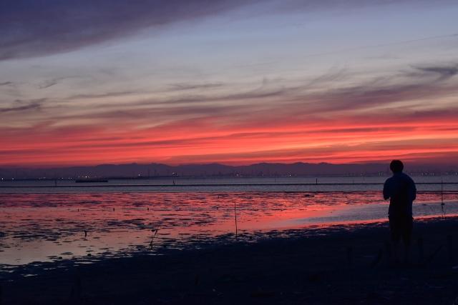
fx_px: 954
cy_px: 152
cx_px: 229
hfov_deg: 27.0
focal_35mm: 75
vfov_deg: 18.2
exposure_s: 1/30
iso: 640
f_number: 5.6
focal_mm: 50
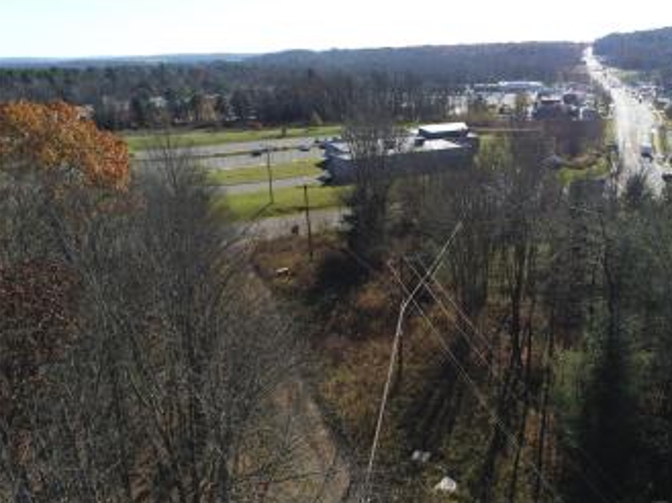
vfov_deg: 49.6
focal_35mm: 28
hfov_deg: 62.9
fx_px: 543
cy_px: 264
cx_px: 406
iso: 176
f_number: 2.4
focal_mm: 4
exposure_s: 1/1923
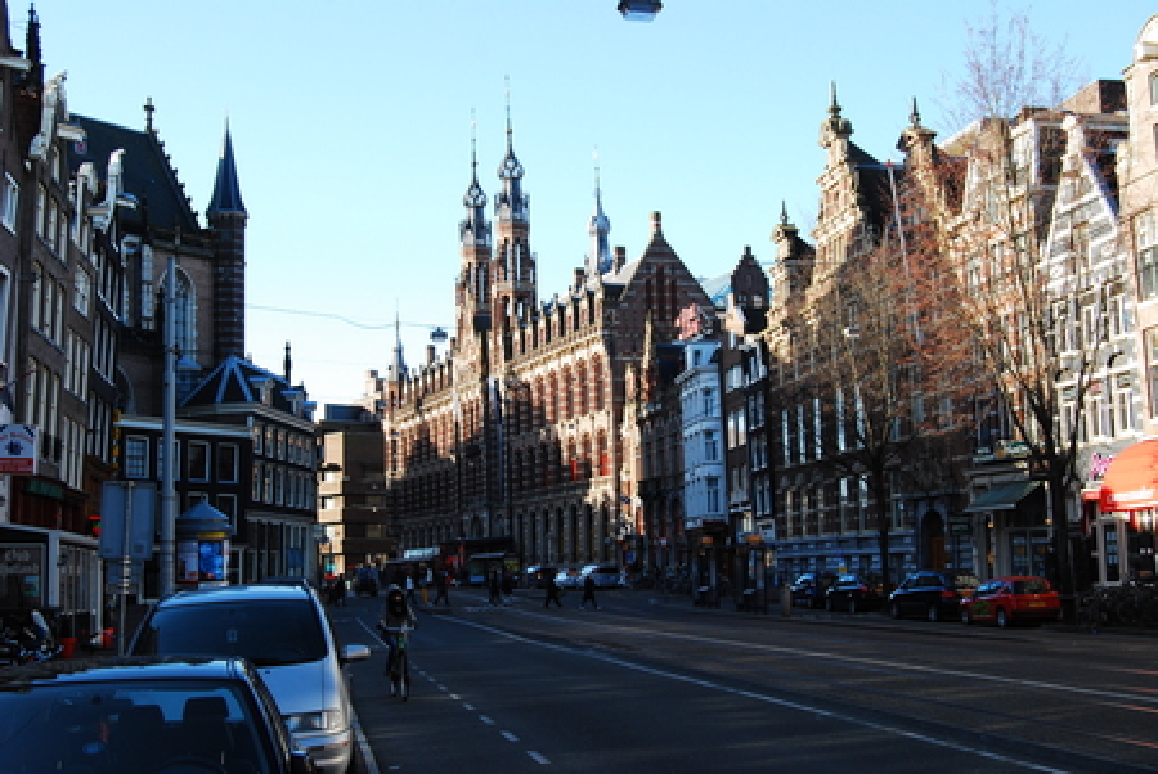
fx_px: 1497
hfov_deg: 42.3
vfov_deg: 29.0
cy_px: 387
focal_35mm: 46
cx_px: 579
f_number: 8
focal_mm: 31
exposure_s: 1/250
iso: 400
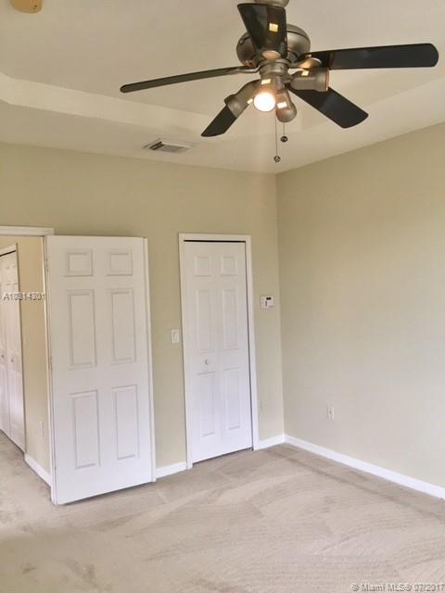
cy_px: 296
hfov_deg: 48.2
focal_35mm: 29
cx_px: 222
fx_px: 497
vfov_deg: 61.7
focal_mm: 4.15
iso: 50
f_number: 2.2
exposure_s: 1/30
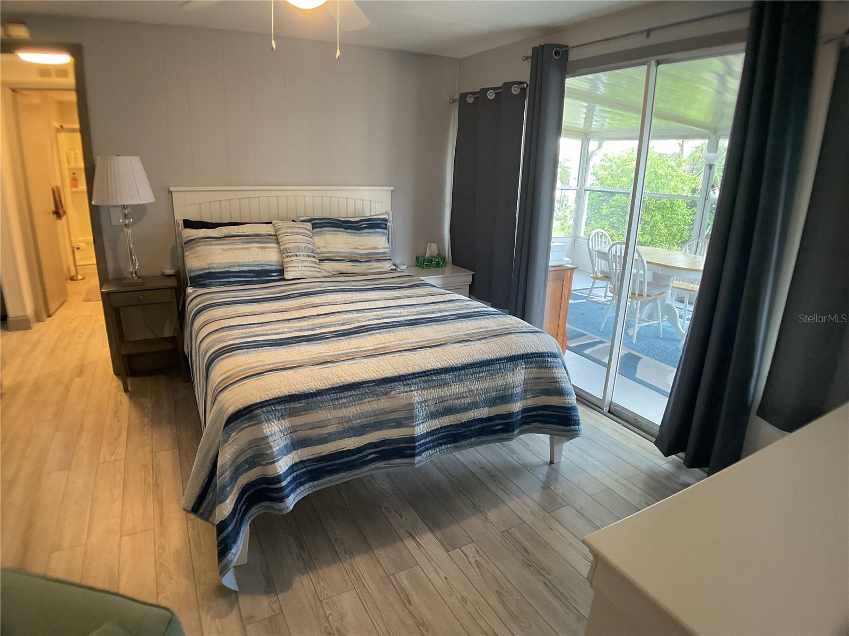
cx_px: 424
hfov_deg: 61.7
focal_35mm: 29
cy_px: 318
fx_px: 711
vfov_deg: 48.2
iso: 100
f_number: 1.8
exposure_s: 1/60
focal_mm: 3
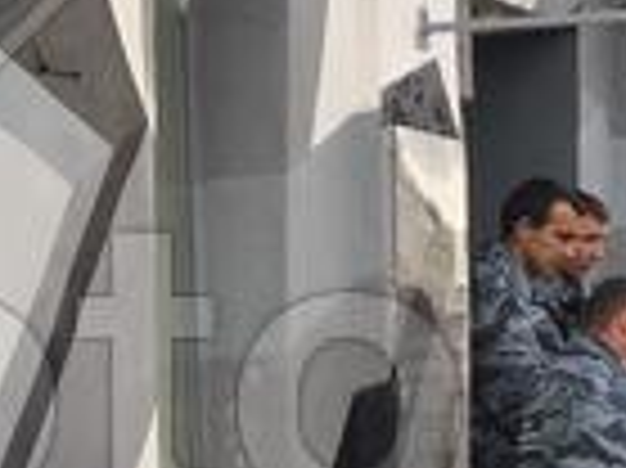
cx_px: -356
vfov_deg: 9.1
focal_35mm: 162
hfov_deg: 11.6
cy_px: 405
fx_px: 2927
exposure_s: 1/359
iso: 32
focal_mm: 4.15
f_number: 2.2
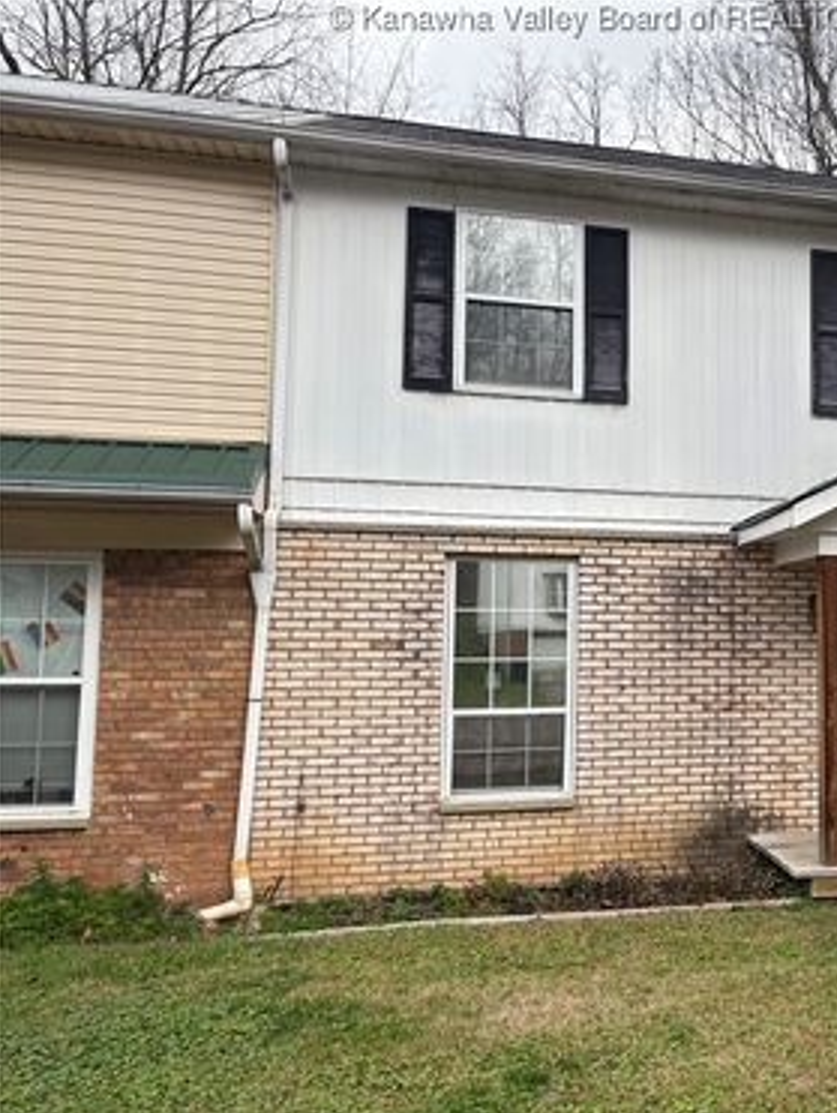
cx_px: 747
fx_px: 1126
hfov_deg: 38.1
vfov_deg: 52.6
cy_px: 560
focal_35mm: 35
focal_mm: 5.96
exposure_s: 1/708
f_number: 1.6
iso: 50
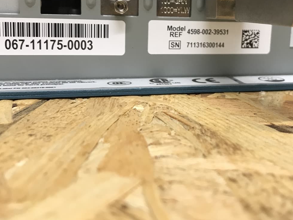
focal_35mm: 46
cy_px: 71
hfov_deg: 40.9
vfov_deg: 31.2
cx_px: 187
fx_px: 389
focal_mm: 3.99
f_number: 1.8
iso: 40
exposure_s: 1/17
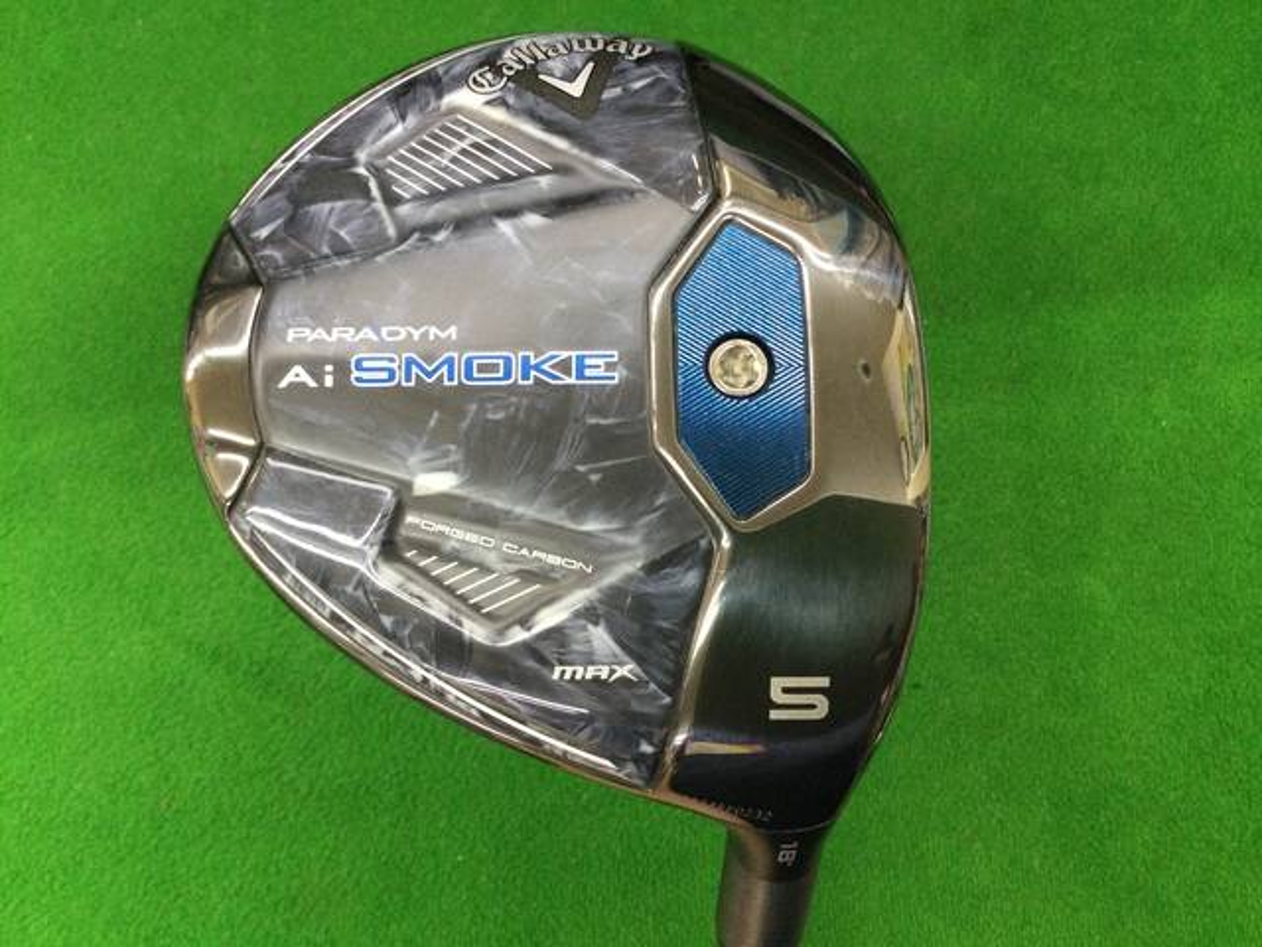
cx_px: 631
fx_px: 1130
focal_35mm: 31
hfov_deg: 58.4
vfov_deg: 45.4
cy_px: 474
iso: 100
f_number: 2.4
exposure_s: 1/30
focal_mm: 3.3
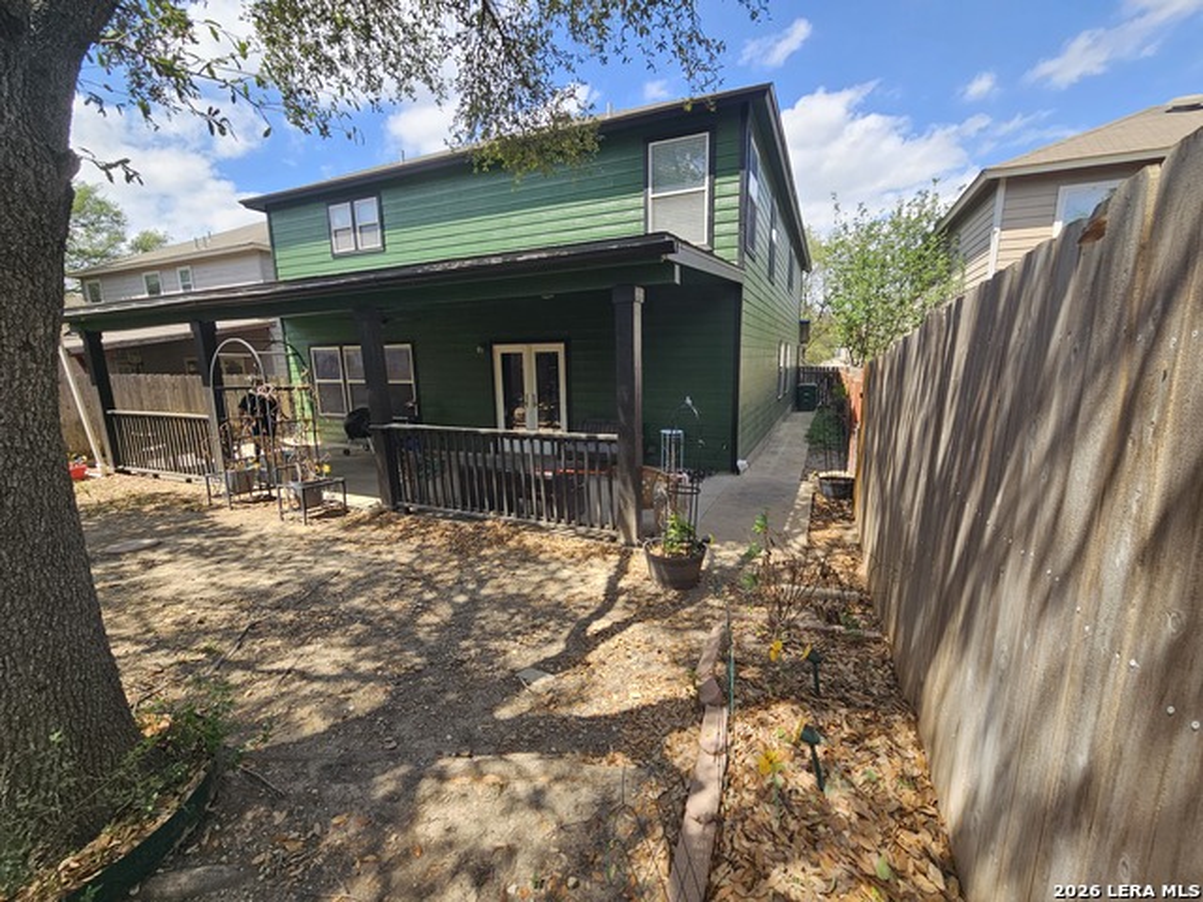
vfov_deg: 89.9
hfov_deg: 106.2
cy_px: 451
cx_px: 602
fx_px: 452
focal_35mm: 13
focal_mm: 2.2
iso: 50
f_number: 2.2
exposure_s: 1/786
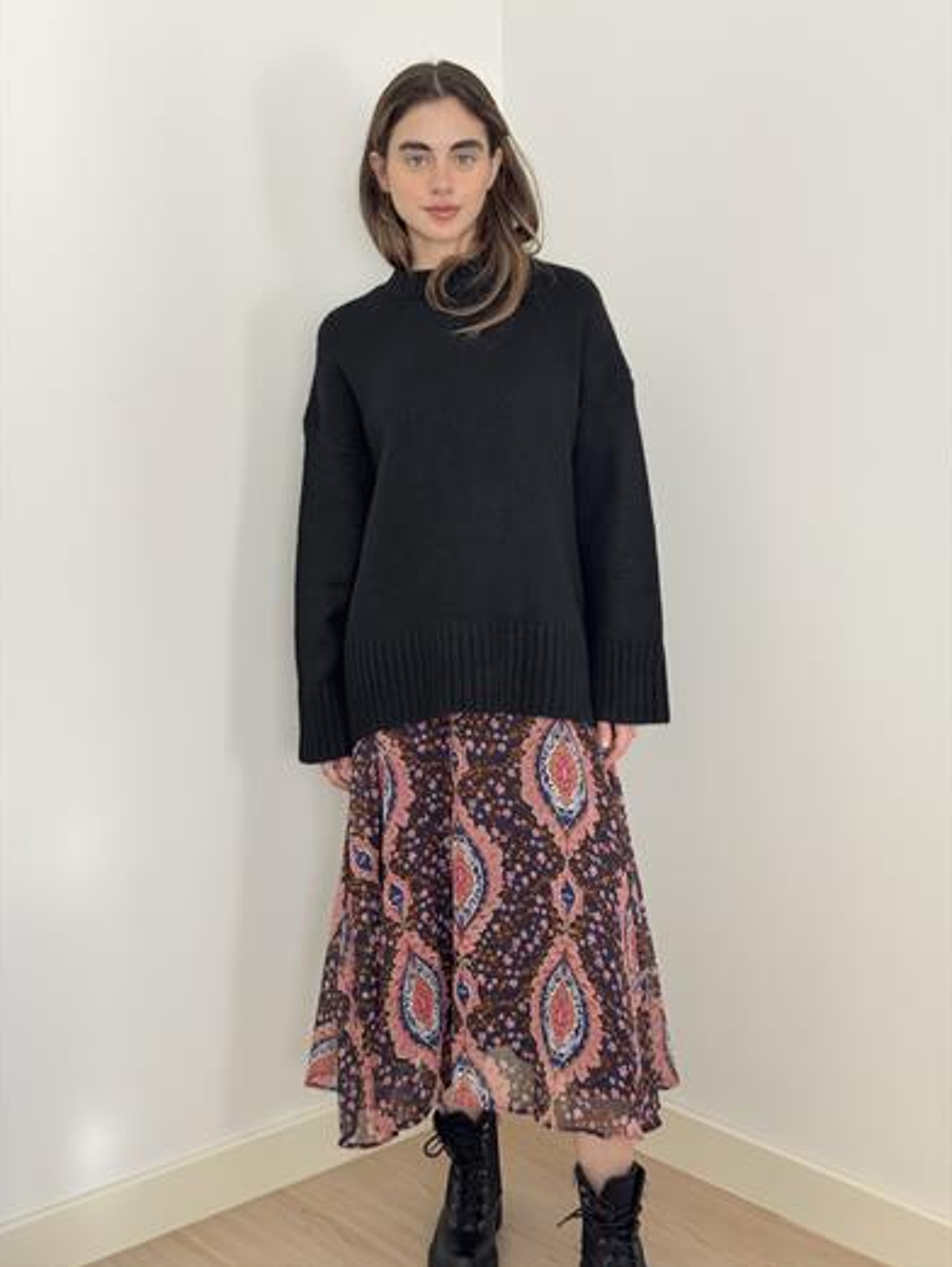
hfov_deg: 29.7
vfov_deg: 38.9
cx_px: 476
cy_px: 627
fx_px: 1795
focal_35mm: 49
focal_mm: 6.76
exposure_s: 1/60
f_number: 1.78
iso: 125
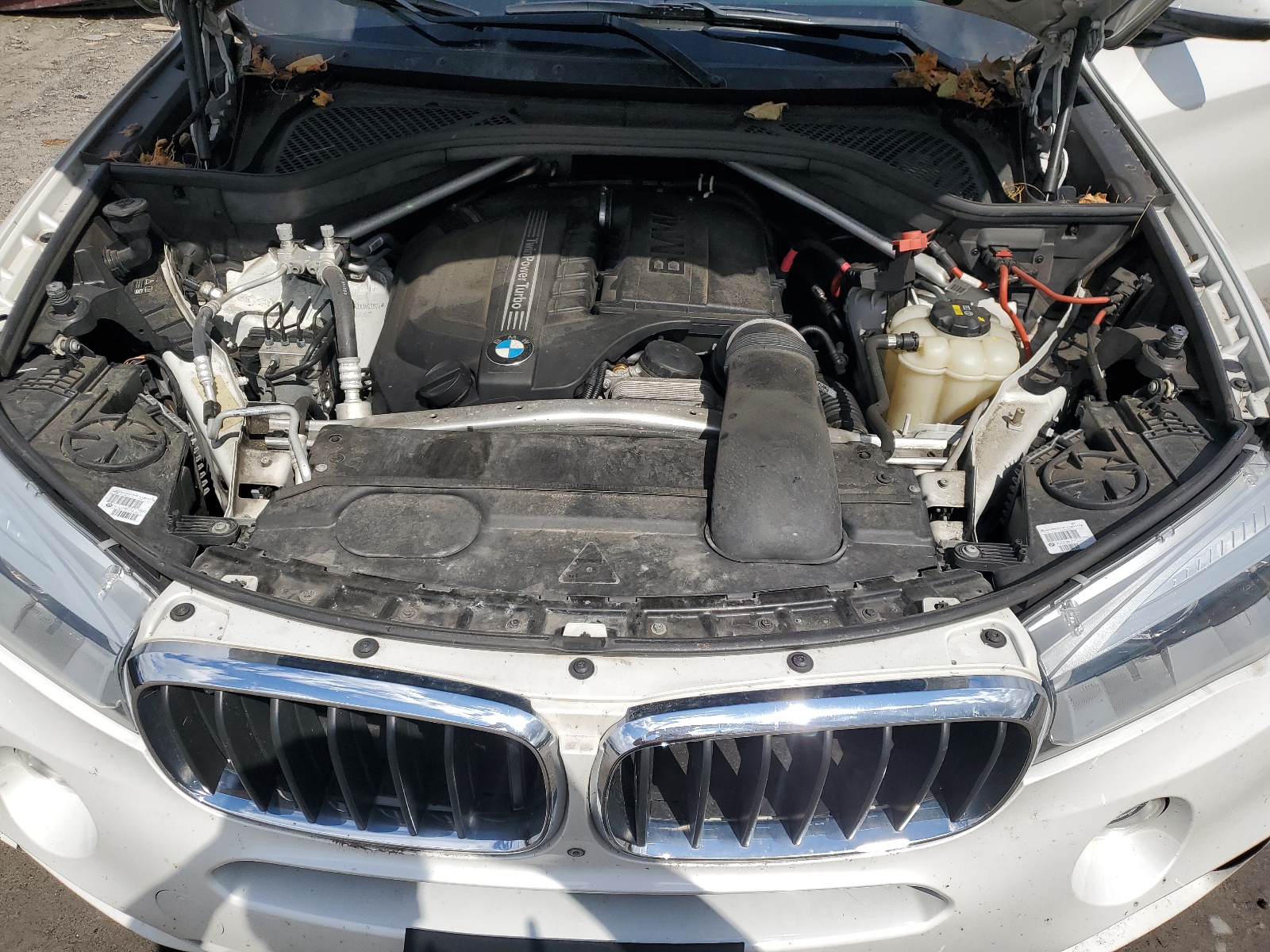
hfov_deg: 67.3
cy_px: 476
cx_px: 635
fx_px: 954
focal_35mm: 26
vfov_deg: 53.1
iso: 50
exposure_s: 1/5000
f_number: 1.5
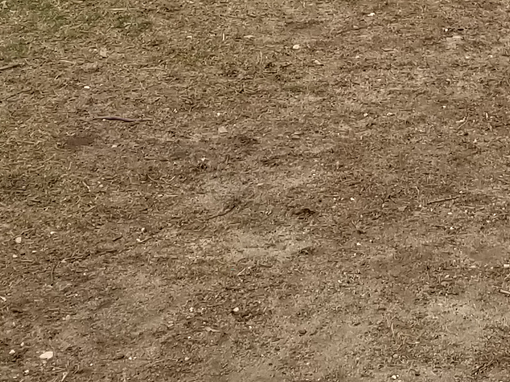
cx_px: 558
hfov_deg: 14.2
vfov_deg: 9.8
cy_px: -479
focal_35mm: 136
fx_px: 2003
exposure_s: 1/1108
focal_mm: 4.3
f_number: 1.7
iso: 50
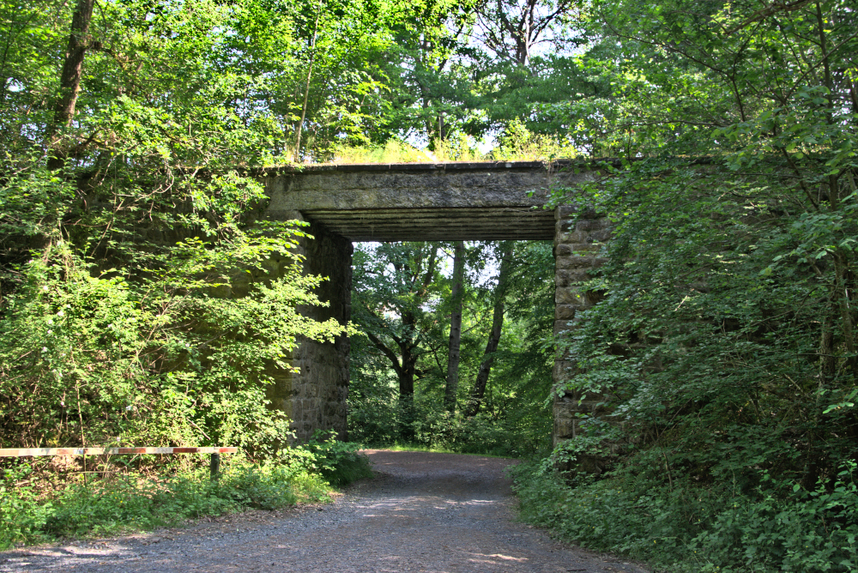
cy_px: 286
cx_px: 429
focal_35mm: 40
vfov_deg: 33.1
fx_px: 966
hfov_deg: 47.9
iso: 400
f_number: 6.3
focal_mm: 27
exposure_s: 1/160
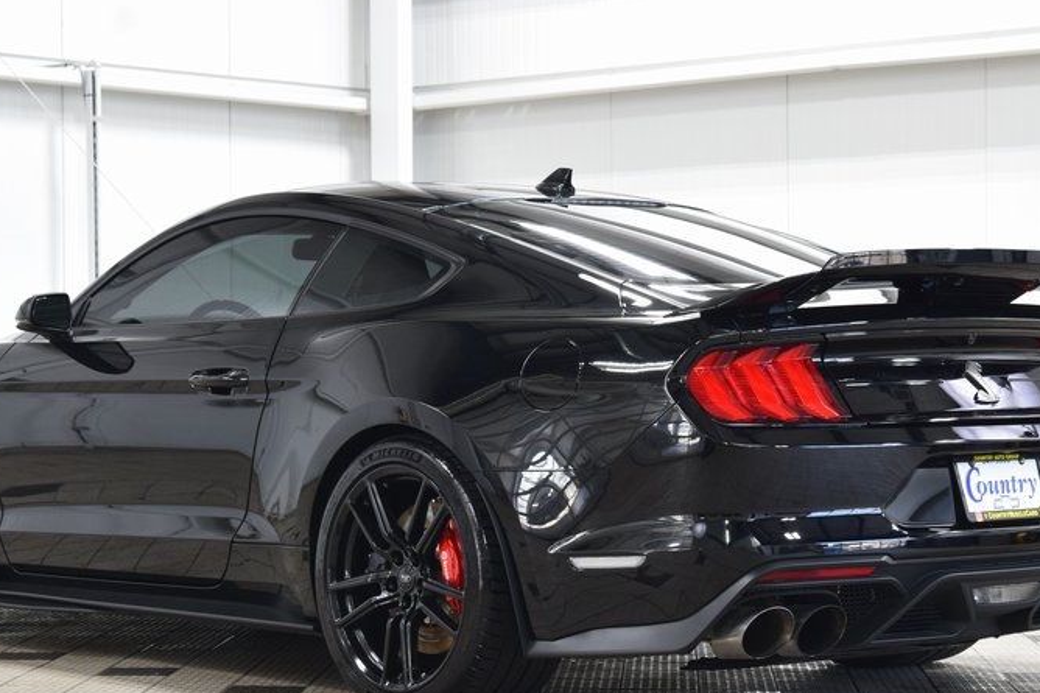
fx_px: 2657
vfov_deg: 14.8
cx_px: 475
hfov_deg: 22.1
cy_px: 413
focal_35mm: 92
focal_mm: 40
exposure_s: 1/15
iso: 800
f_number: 6.3
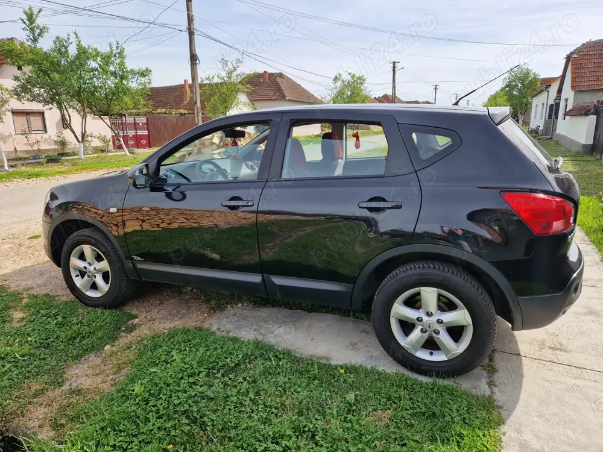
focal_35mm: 23
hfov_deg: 73.9
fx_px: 401
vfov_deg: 58.9
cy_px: 226
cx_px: 302
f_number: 1.8
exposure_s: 1/1320
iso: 50
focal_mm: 5.4
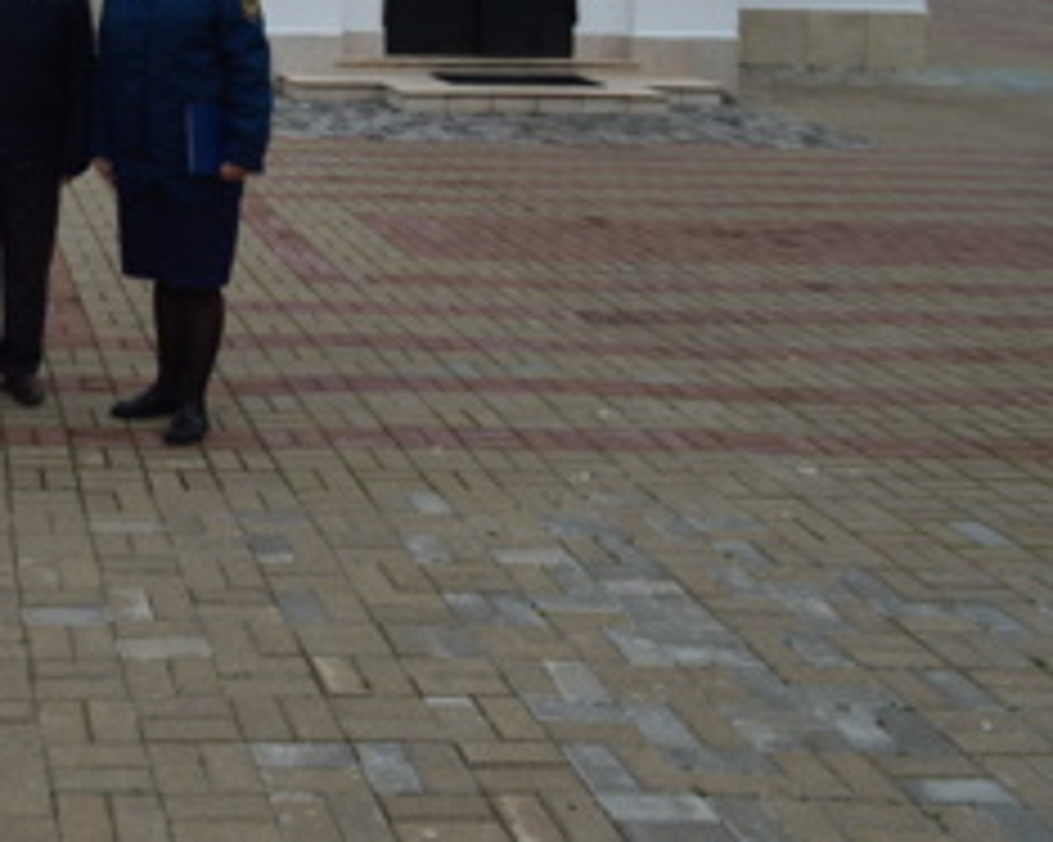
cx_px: -122
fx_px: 1776
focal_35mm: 57
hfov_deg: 29.6
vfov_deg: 25.8
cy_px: 72
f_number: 10
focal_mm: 18
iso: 400
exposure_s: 1/200
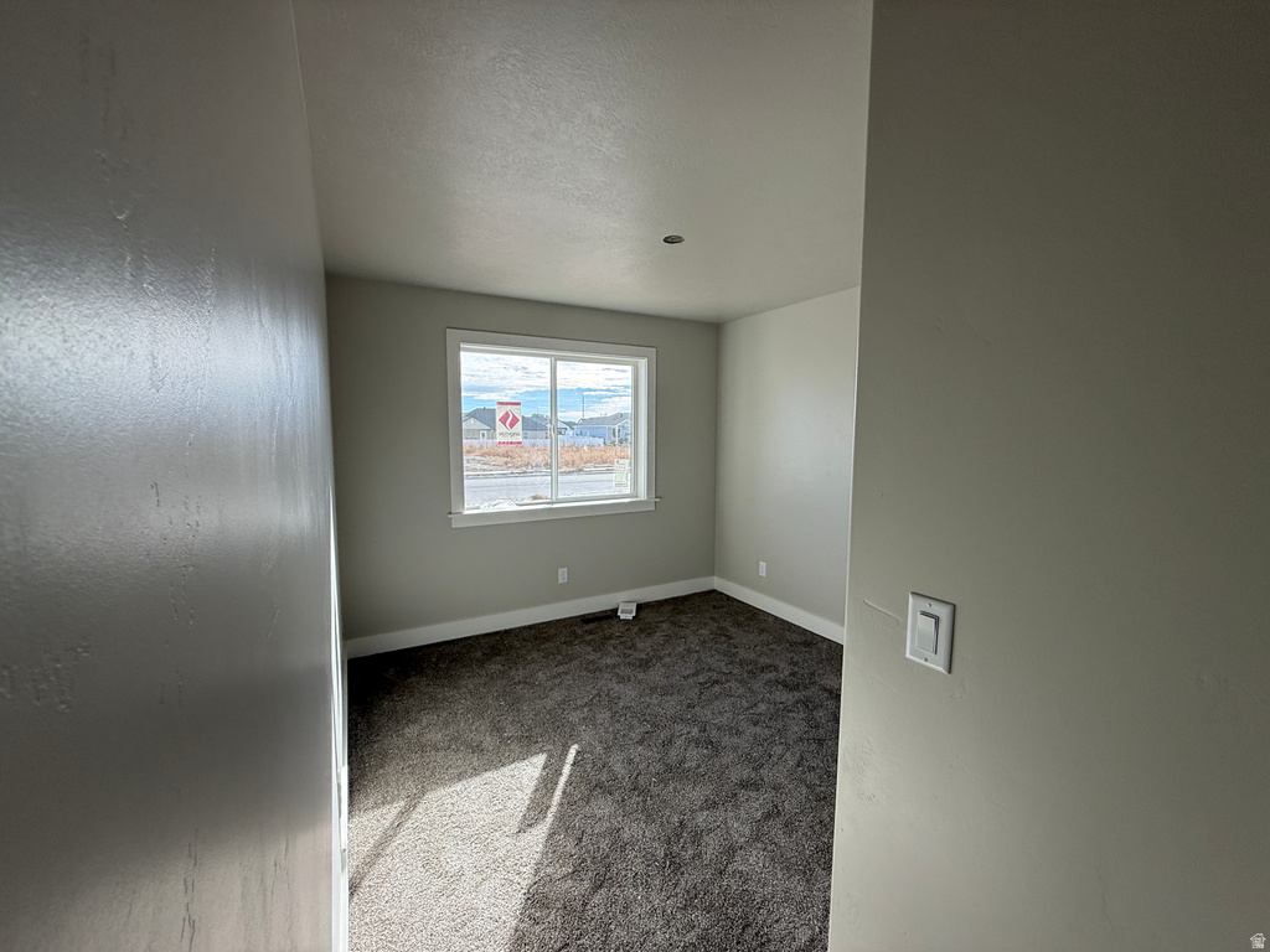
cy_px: 476
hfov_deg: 102.1
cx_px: 635
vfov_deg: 85.7
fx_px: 514
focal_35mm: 14
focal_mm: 2.22
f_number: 2.2
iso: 64
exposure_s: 1/424
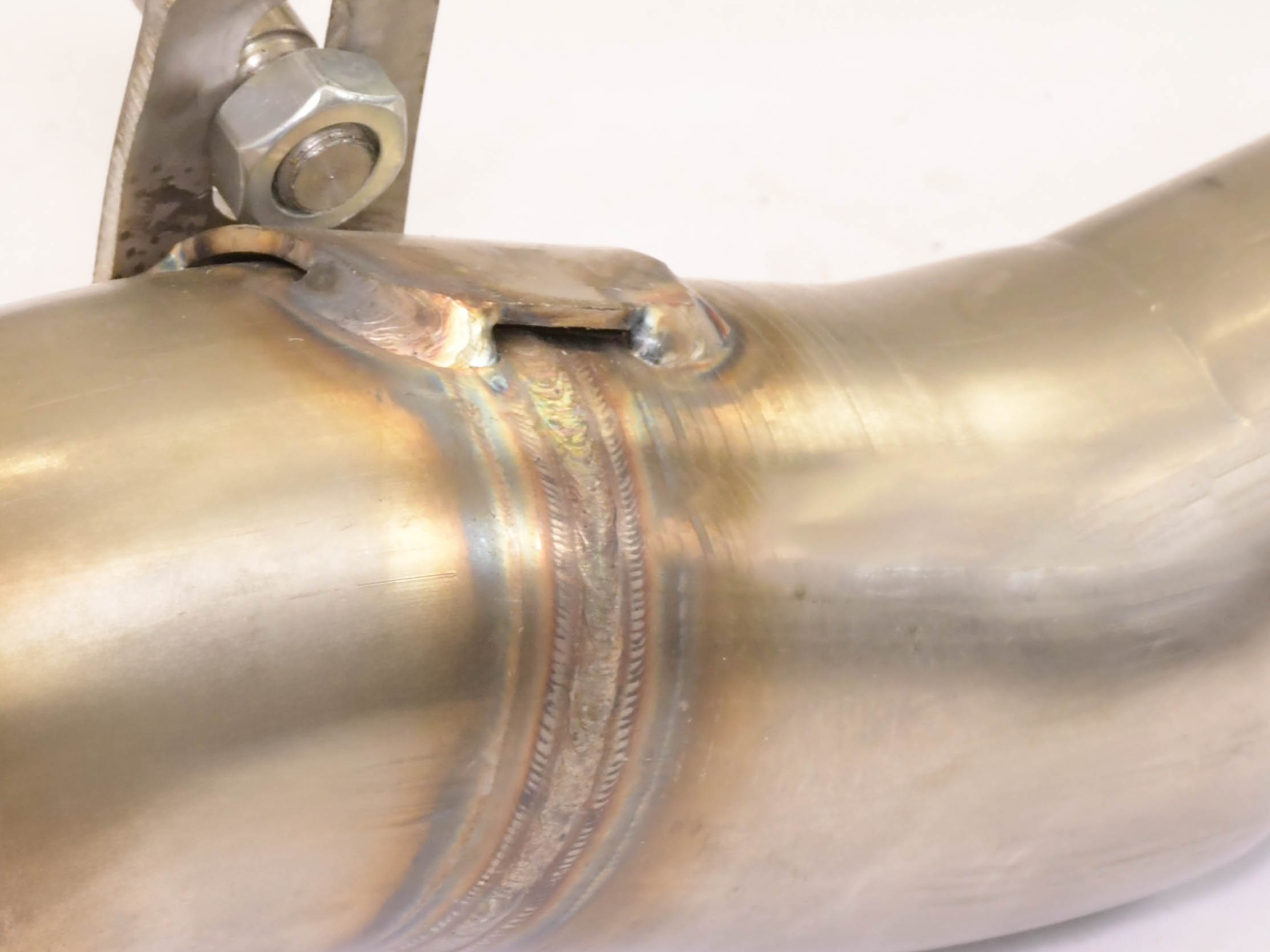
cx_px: 68
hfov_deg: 6.8
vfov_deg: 5.1
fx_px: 10602
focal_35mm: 289
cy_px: 680
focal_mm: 80
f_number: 13
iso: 2500
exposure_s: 1/80
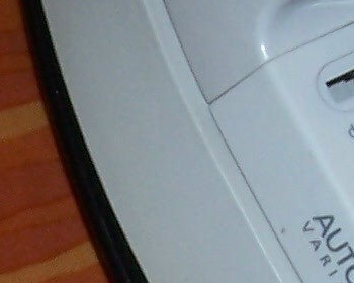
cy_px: 408
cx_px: -96
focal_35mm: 244
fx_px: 2556
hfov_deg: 7.8
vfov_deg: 6.3
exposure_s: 1/60
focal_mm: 5.6
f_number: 2.7
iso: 80
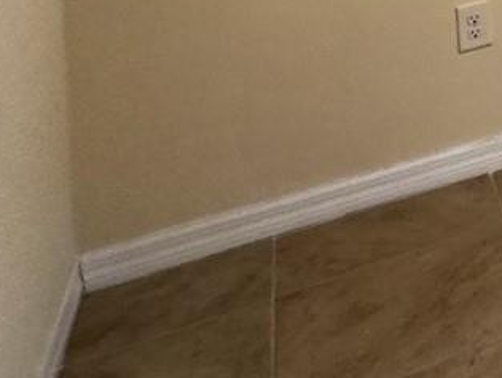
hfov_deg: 17.2
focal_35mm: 71
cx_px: 1073
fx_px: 1031
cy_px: -362
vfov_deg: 16.3
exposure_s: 1/60
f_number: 2.2
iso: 250
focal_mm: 2.22
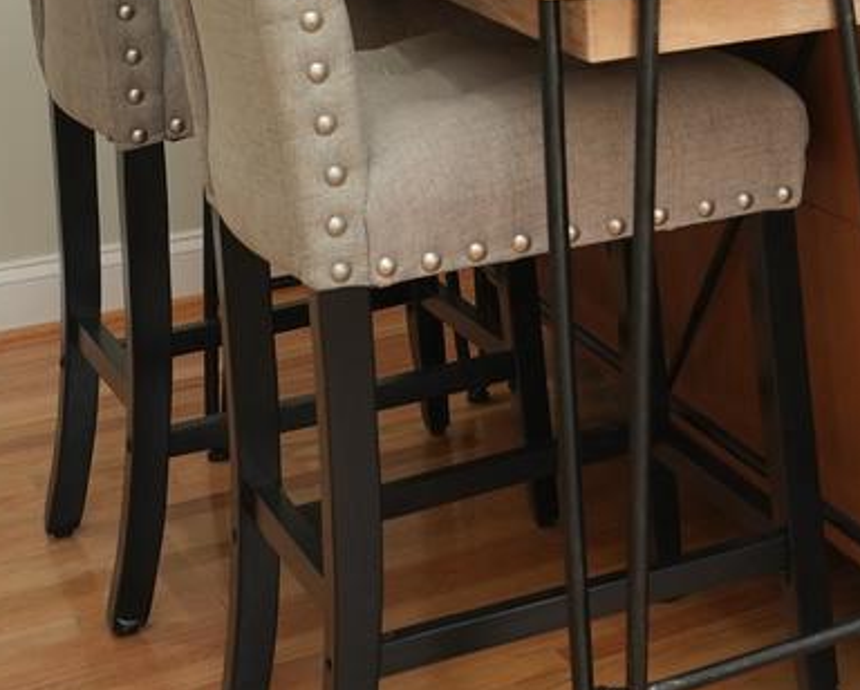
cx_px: 1550
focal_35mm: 83
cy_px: -156
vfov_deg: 17.6
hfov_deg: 18.2
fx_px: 2115
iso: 400
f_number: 2.8
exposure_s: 1/60
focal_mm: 16.6
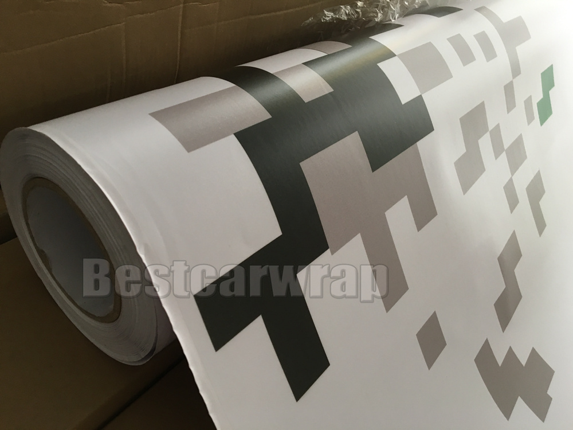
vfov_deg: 48.2
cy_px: 215
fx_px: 480
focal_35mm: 29
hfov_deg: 61.7
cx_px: 286
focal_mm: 4.15
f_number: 2.2
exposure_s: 1/33
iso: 100
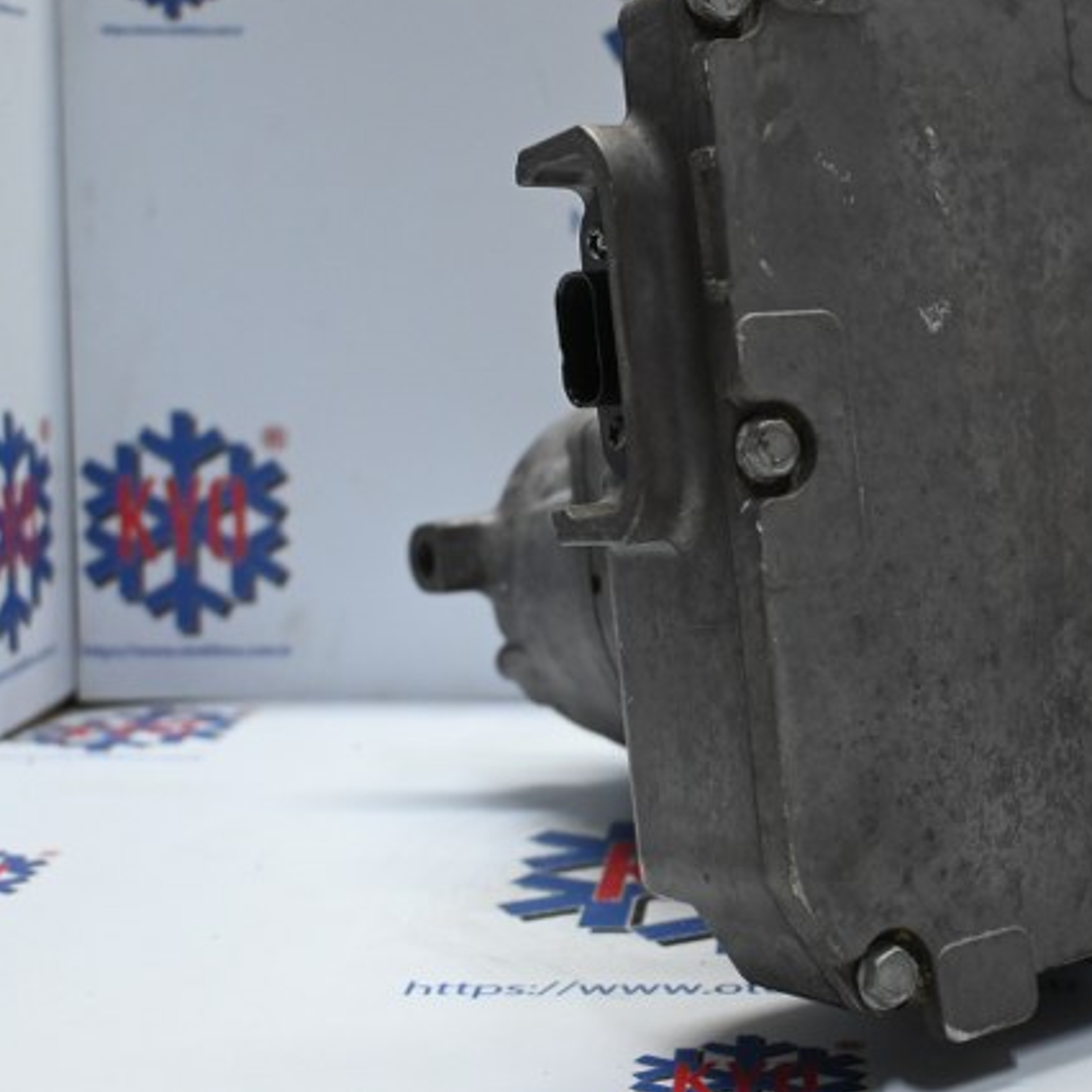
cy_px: 419
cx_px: 838
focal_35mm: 60
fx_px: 2134
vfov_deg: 28.6
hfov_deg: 28.2
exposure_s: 1/125
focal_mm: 25
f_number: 4.2
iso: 1400
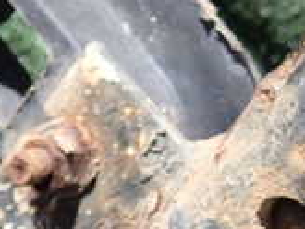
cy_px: -90
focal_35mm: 109
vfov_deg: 13.0
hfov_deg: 15.6
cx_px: 542
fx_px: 961
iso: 100
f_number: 3.2
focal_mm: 5.4
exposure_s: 1/400
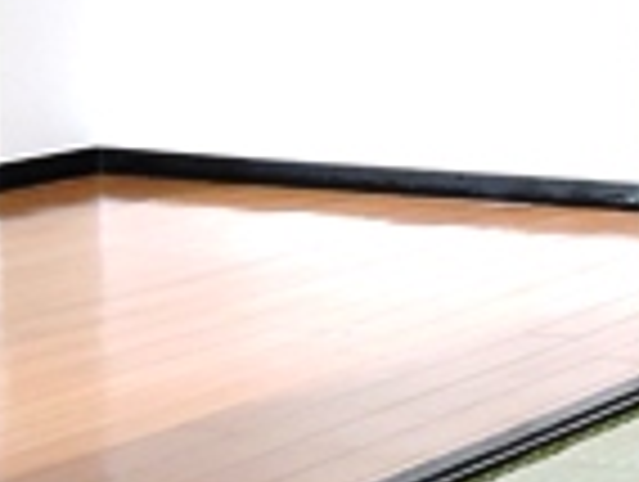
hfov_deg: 14.3
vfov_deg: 13.3
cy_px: -144
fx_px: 1997
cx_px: 1372
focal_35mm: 108
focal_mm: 5.1
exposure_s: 1/320
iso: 800
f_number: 2.8
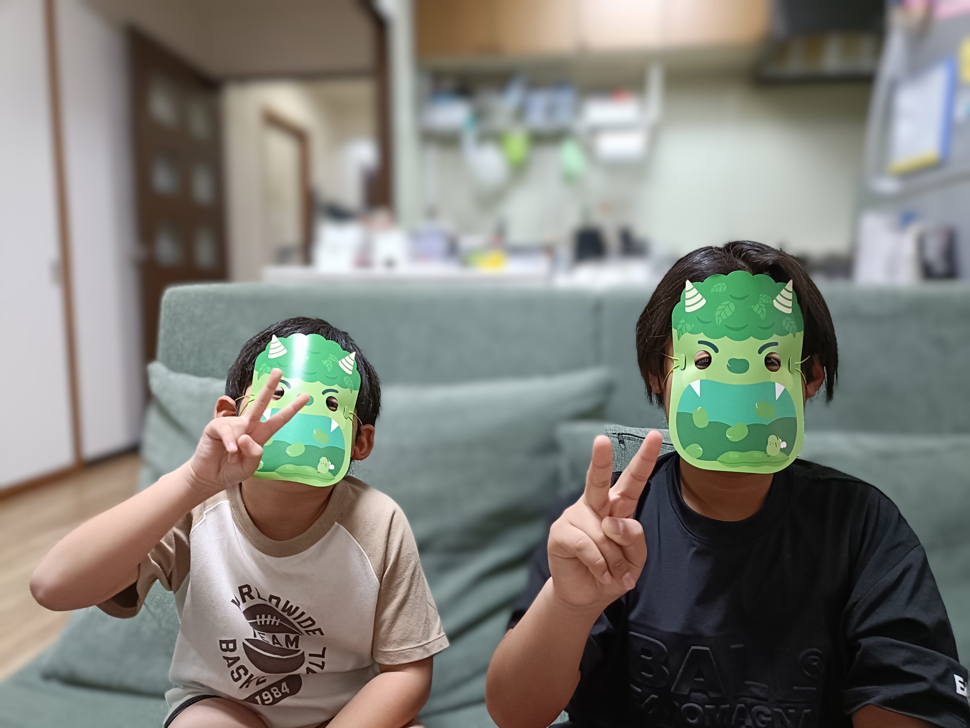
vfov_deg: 54.9
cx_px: 485
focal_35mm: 25
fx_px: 701
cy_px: 364
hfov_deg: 69.4
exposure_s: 1/50
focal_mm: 4.7
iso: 1000
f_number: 1.7
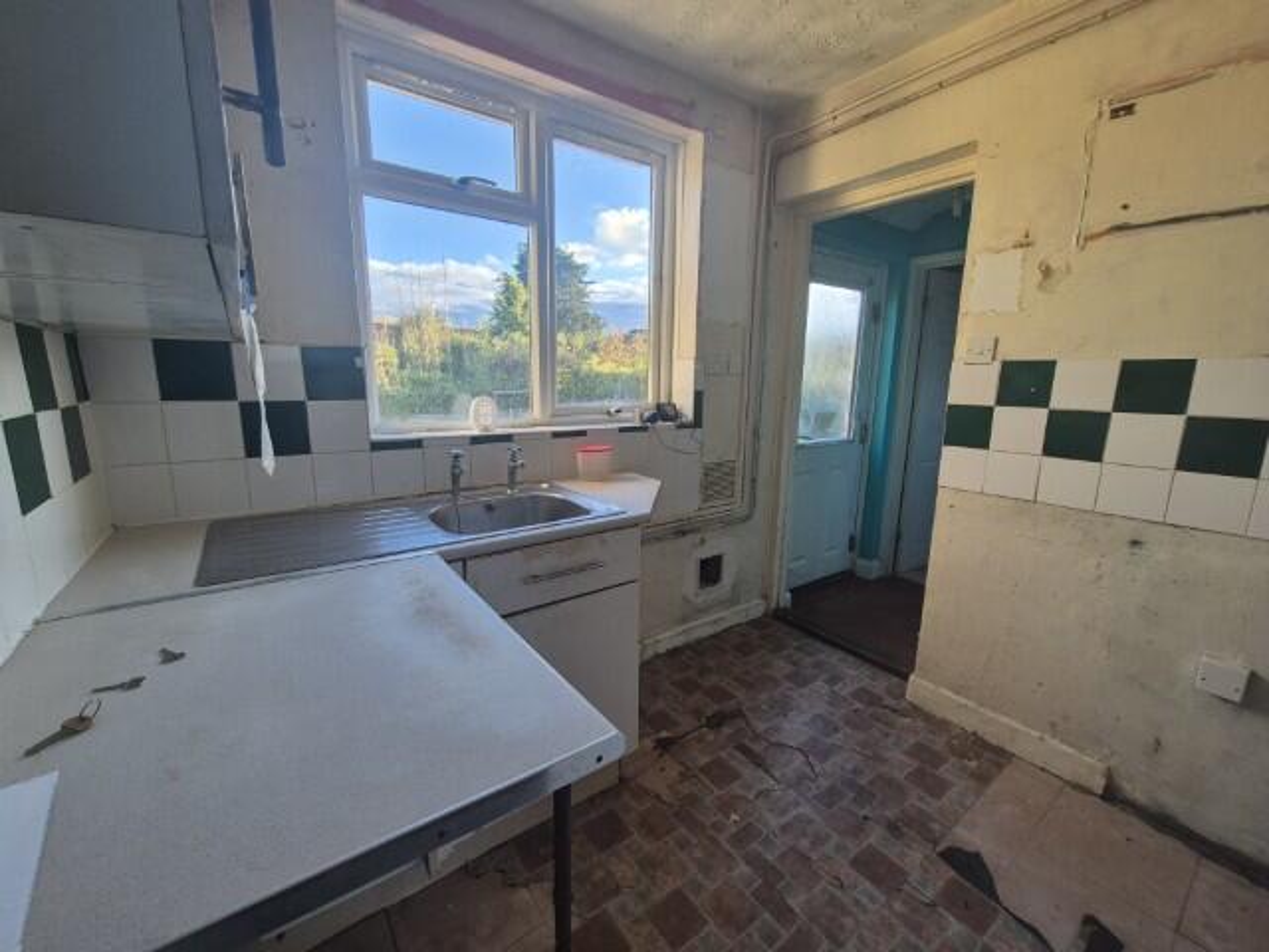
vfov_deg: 89.9
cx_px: 634
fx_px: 477
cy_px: 476
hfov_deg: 106.2
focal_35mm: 13
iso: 64
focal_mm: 2.2
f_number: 2.2
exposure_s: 1/100
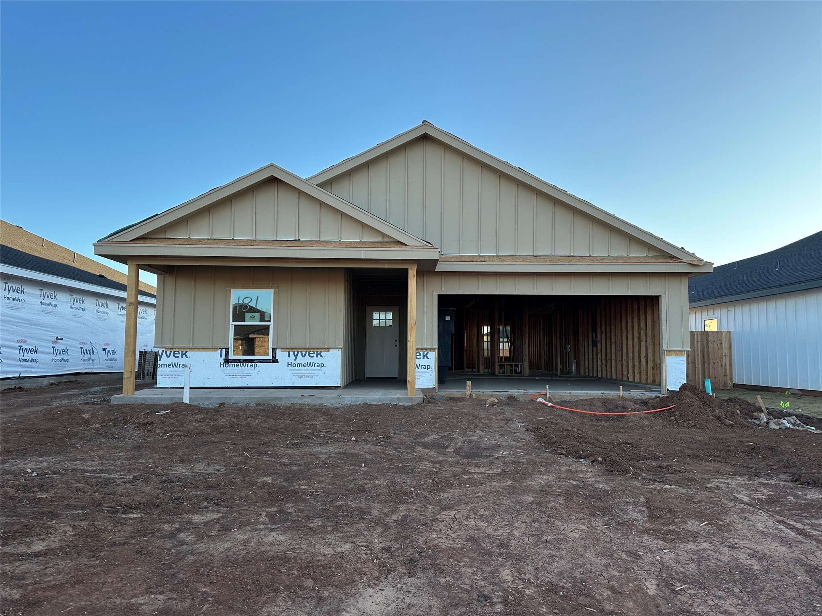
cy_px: 308
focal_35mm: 24
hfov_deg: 71.6
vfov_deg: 56.8
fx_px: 570
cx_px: 411
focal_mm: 6.86
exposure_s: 1/1256
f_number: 1.78
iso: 80
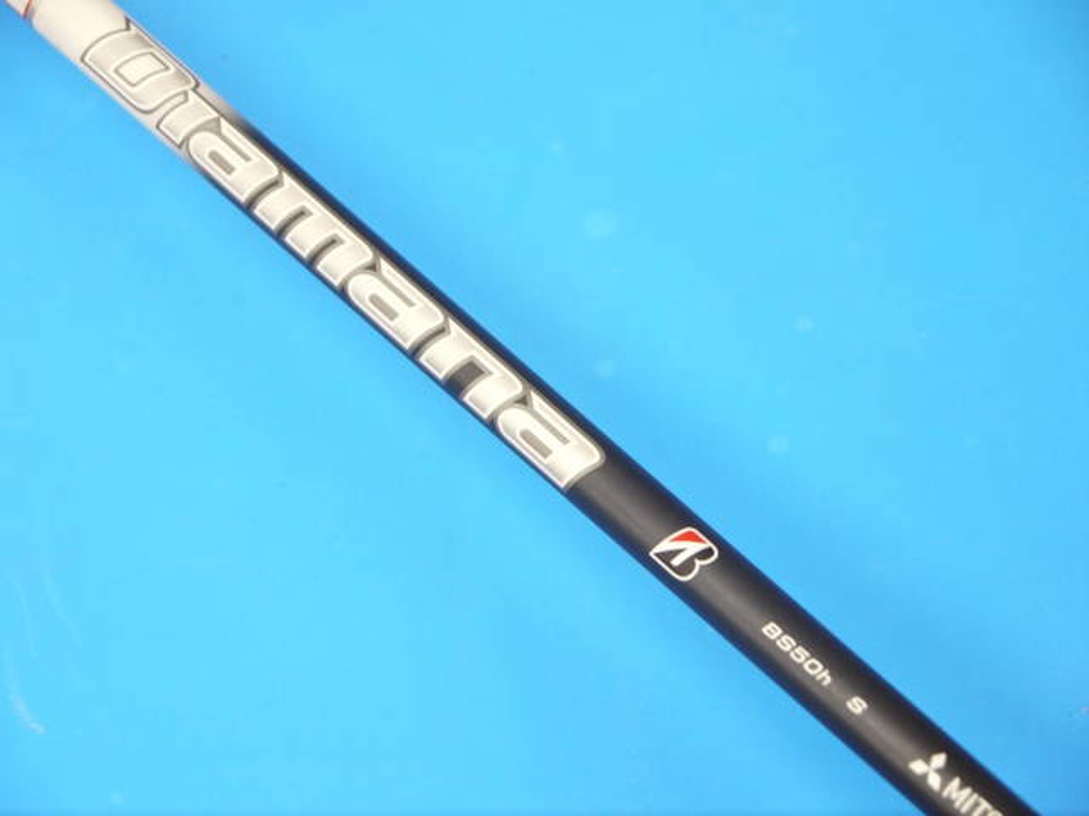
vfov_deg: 17.6
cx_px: 544
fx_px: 2643
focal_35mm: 84
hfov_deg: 23.3
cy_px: 408
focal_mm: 42
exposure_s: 1/100
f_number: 5.6
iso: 800
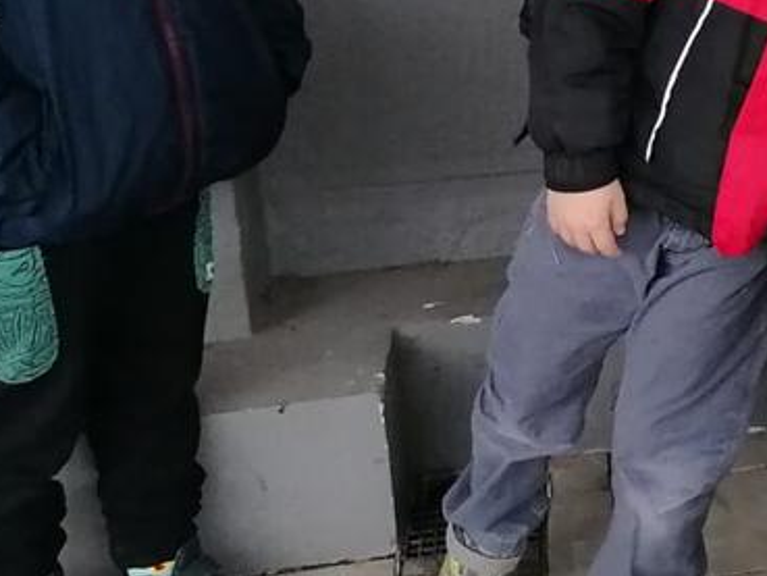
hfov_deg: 17.6
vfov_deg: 14.7
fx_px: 2172
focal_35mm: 98
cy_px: -73
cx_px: 1210
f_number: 1.8
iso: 320
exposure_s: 1/100
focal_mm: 4.75
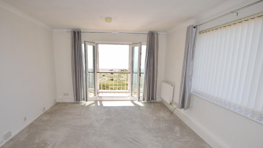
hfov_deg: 78.7
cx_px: 126
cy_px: 91
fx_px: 160
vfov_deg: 49.1
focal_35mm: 23
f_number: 5.6
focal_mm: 14
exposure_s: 1/200
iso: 100
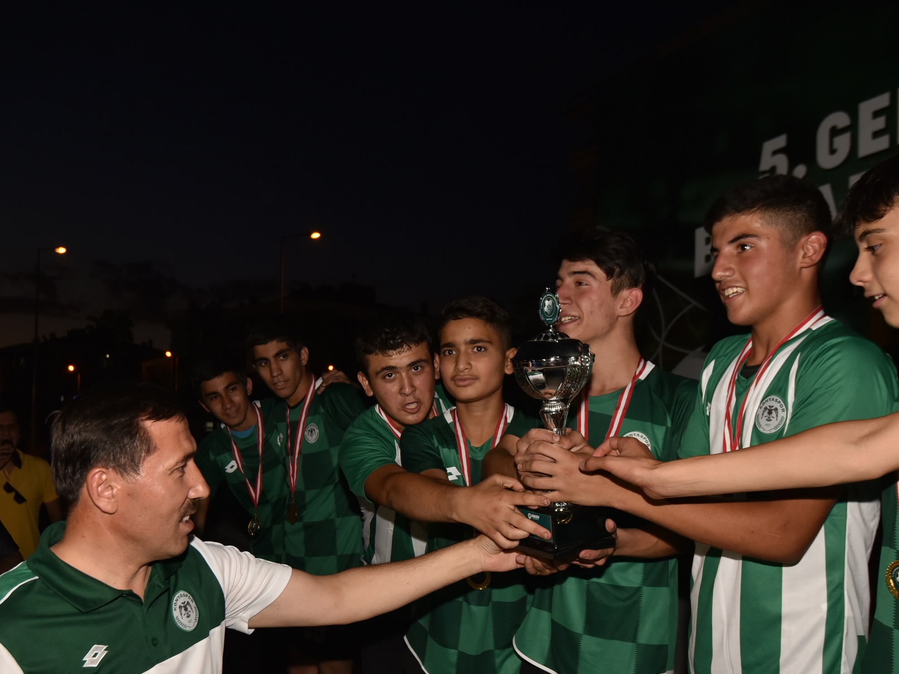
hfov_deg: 56.5
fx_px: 831
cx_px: 372
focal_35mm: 32
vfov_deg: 43.6
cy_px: 447
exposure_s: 1/100
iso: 320
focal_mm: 22
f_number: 4.5
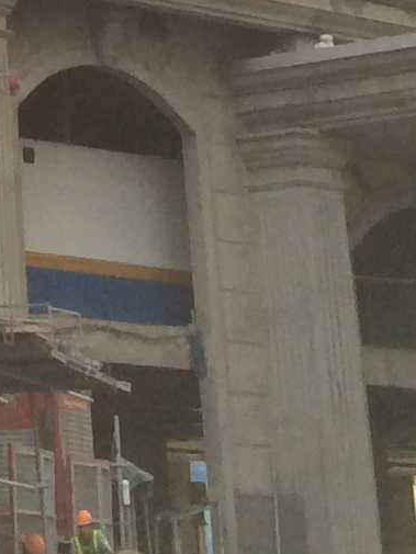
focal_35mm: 194
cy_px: -1132
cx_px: -356
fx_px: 3107
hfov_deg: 7.4
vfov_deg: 8.5
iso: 32
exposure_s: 1/838
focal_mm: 4.12
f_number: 2.2
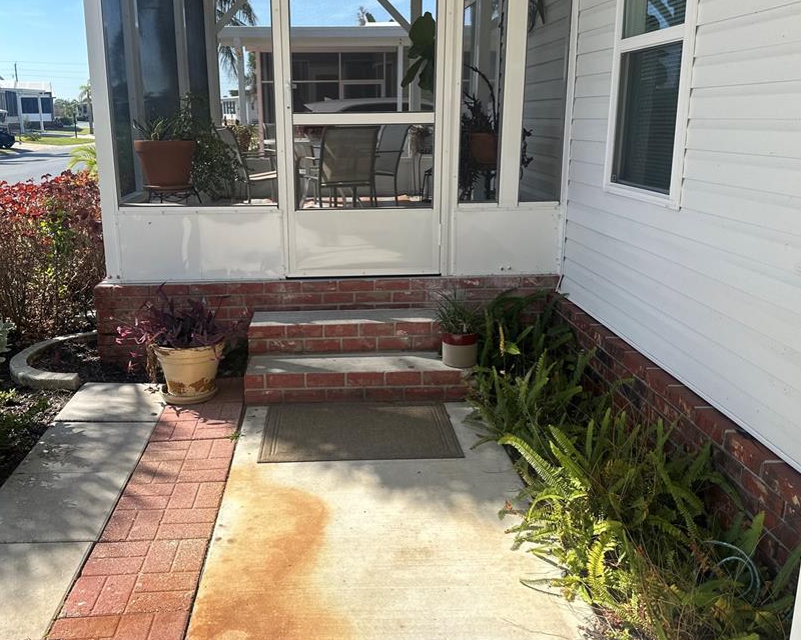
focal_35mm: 30
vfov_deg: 48.3
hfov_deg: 58.5
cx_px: 343
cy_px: 269
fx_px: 711
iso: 80
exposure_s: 1/2882
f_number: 1.78
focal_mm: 6.86
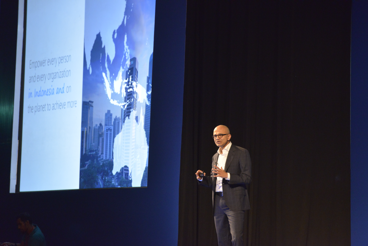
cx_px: 184
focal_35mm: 200
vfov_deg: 6.9
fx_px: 2045
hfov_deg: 10.3
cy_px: 123
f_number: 4
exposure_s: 1/80
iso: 5000
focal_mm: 200
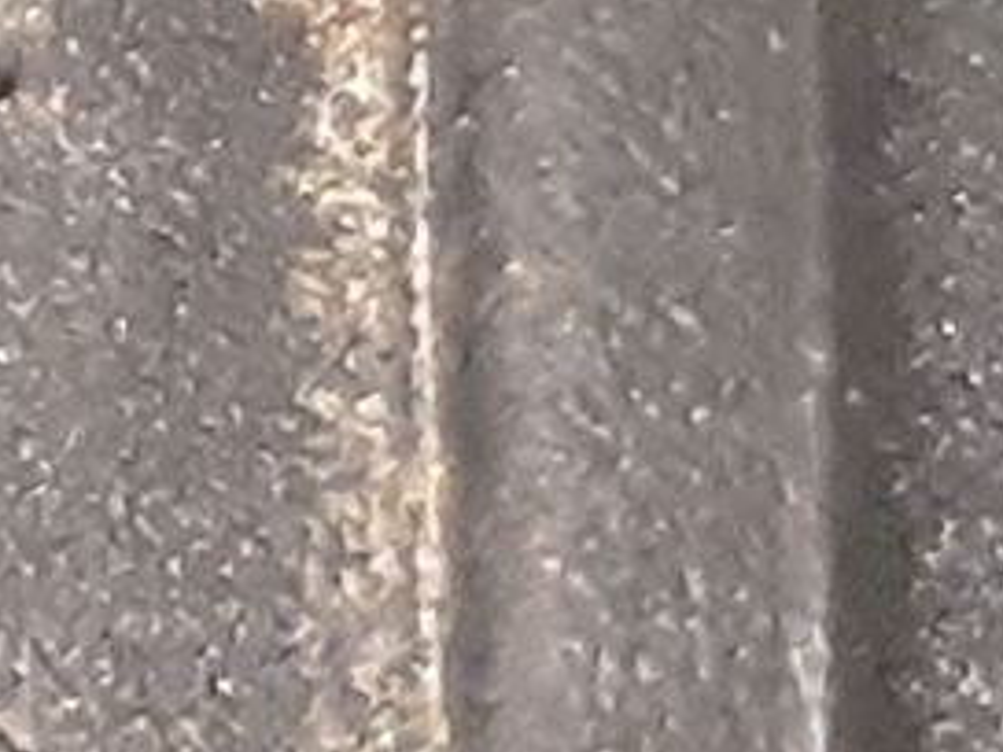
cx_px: -2157
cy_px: 1021
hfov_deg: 8.3
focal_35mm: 196
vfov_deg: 7.5
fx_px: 5679
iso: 500
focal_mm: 3.93
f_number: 1.7
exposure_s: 1/25
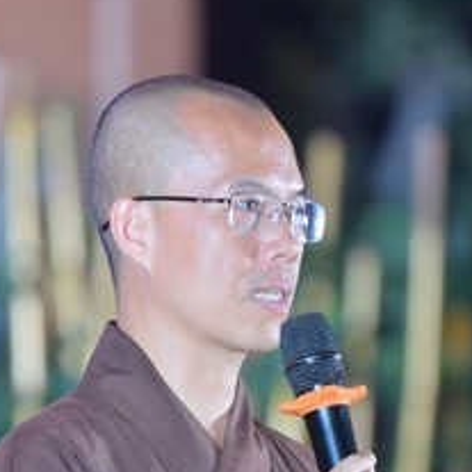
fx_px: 8238
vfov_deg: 3.3
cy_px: 397
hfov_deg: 3.3
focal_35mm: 534
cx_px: 243
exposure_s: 1/160
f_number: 3.2
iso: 400
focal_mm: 200
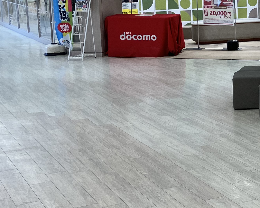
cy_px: 54
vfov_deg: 18.4
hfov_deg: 20.3
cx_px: 371
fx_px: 639
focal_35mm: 83
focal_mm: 3.99
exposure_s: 1/100
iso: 64
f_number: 1.8
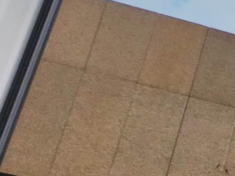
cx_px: 795
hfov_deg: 8.9
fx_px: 1093
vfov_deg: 8.6
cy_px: 393
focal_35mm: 161
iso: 20
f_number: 1.8
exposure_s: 1/243
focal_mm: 5.4
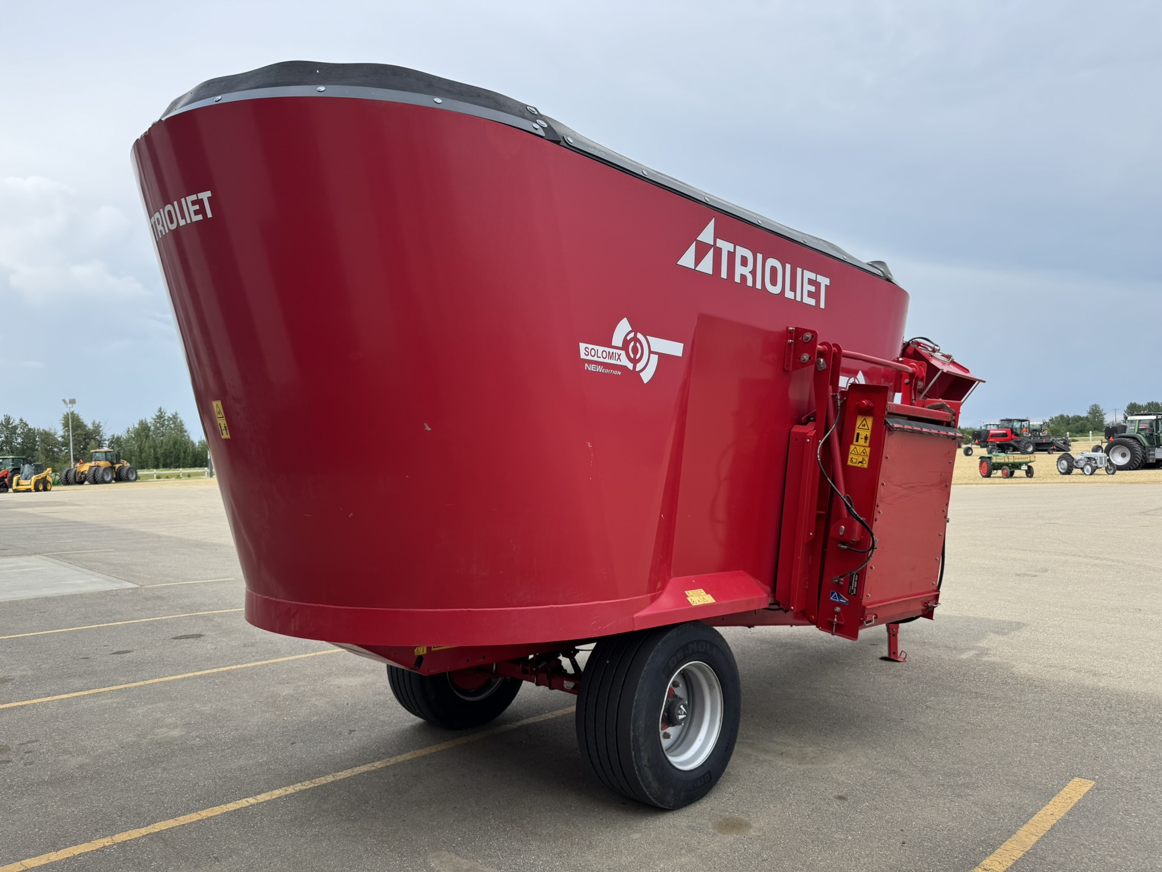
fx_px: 806
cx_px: 581
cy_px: 436
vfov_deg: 56.8
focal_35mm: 24
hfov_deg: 71.6
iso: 80
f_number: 1.78
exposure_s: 1/2506
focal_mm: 6.76
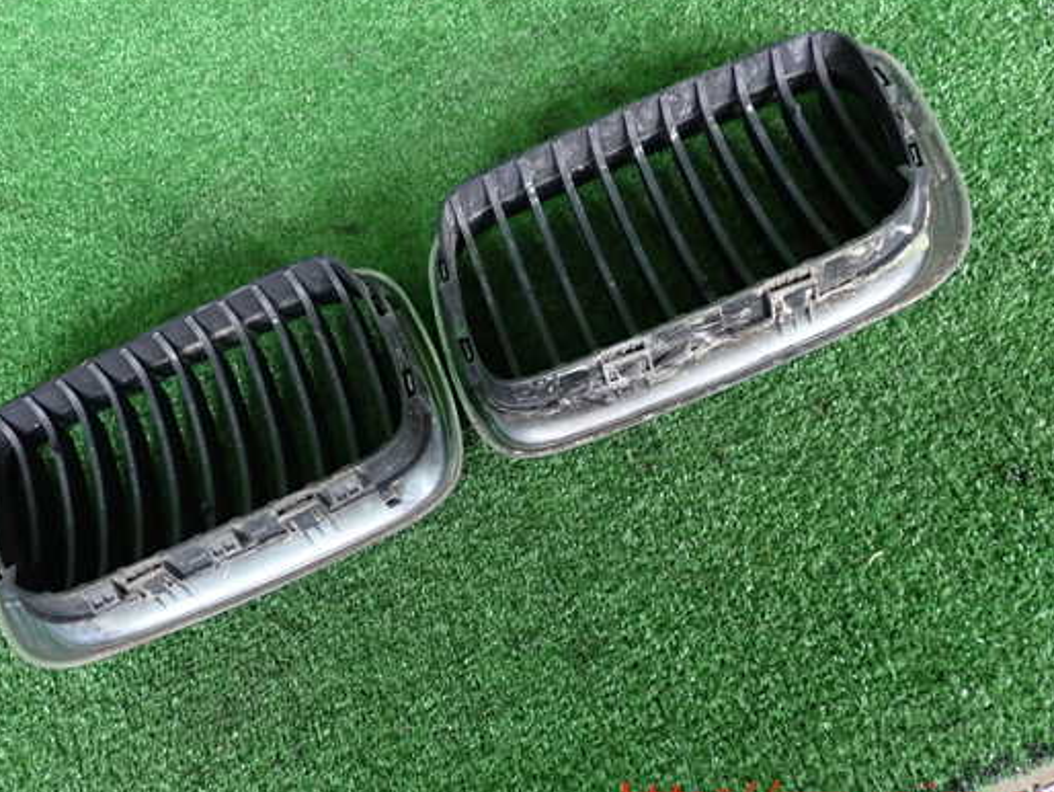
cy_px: 367
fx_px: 1066
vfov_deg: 40.7
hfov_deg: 52.5
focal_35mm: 35
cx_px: 470
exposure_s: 1/30
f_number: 2.3
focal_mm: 5.4
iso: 500
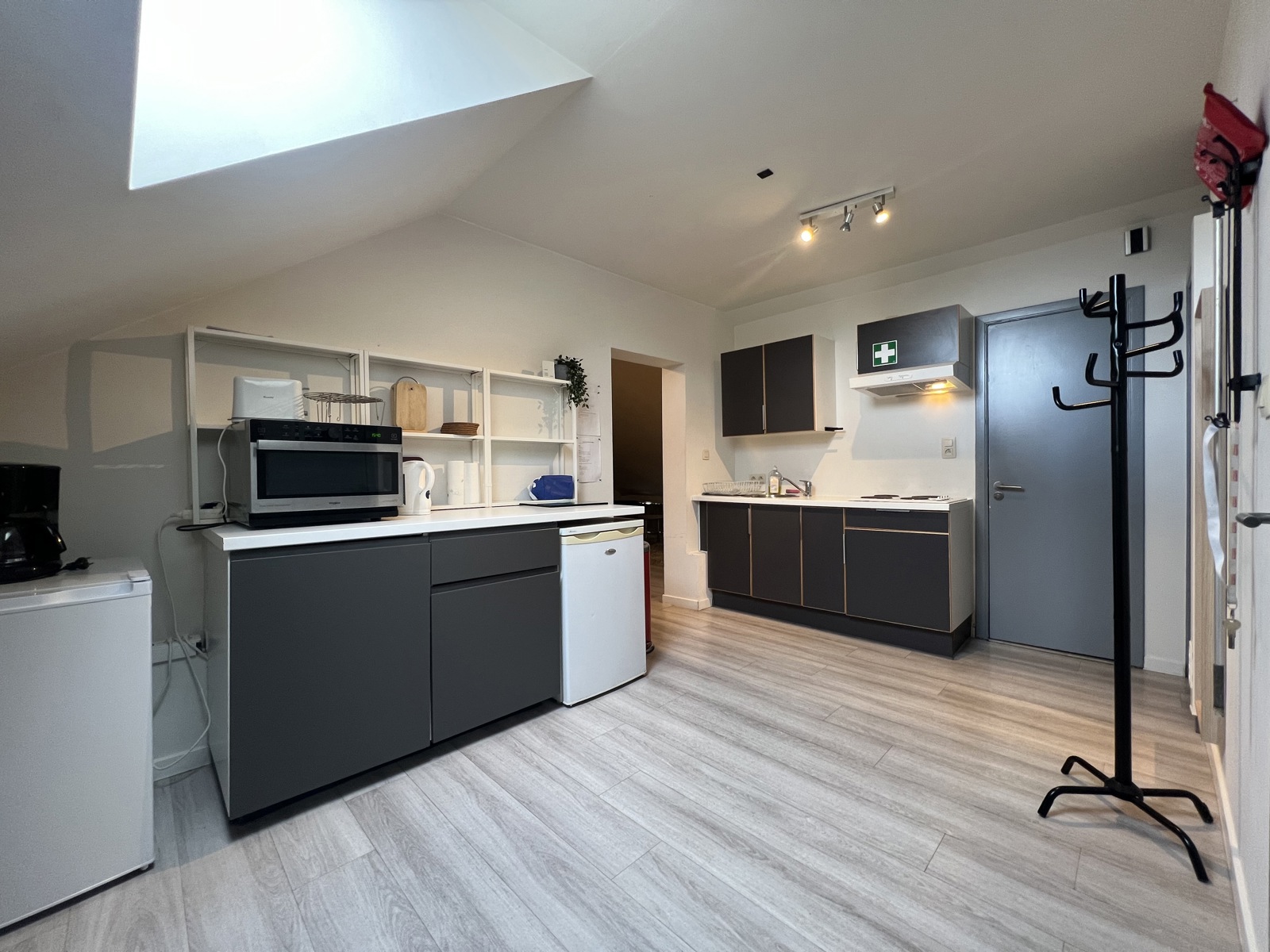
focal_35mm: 13
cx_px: 635
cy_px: 476
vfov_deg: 89.9
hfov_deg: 106.2
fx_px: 477
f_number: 1.8
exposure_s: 1/50
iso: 125
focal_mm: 1.57
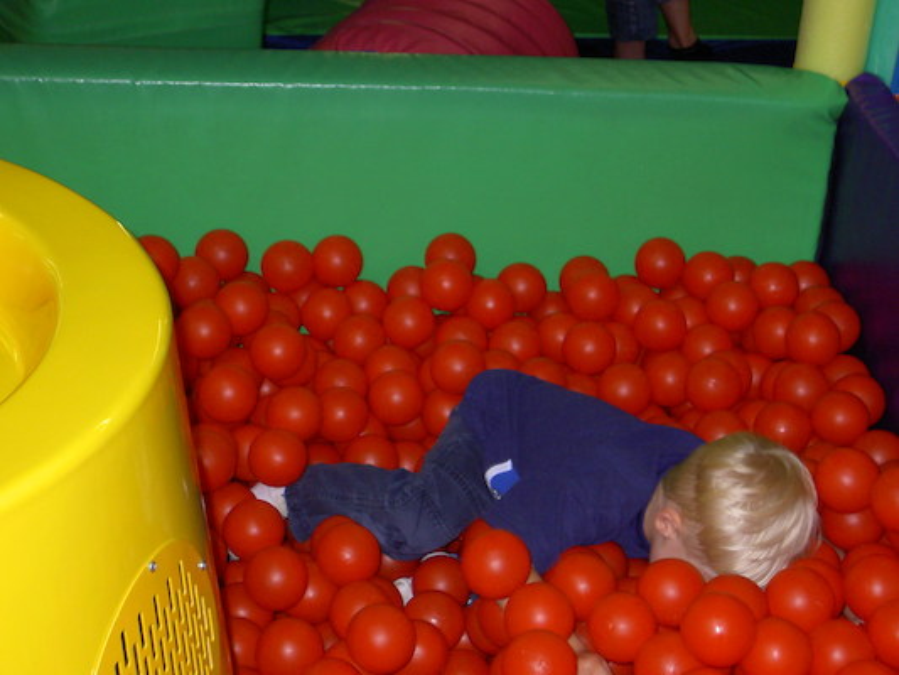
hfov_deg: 26.0
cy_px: 338
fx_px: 1948
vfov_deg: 19.6
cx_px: 450
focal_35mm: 75
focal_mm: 12.4
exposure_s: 1/80
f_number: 4.2
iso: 200
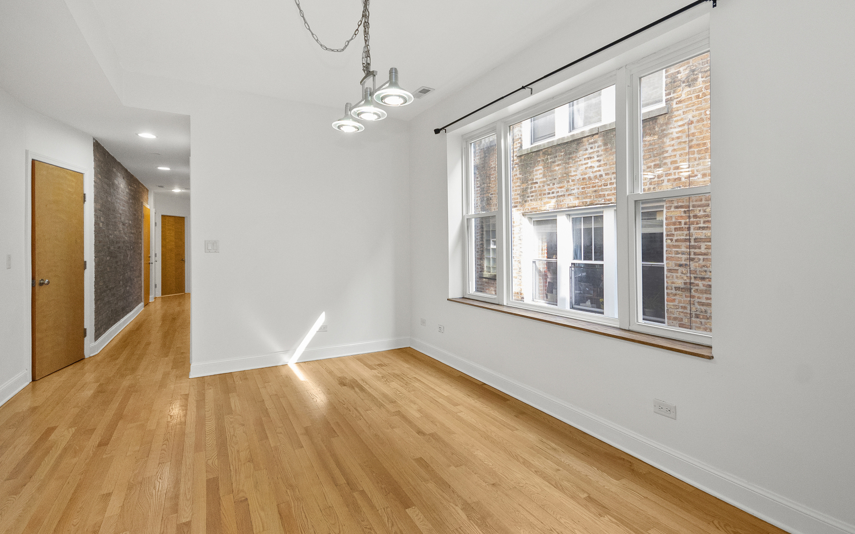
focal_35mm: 16
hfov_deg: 97.8
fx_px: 373
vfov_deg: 71.2
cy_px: 260
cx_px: 428
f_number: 5.6
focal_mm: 10
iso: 1250
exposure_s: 1/80
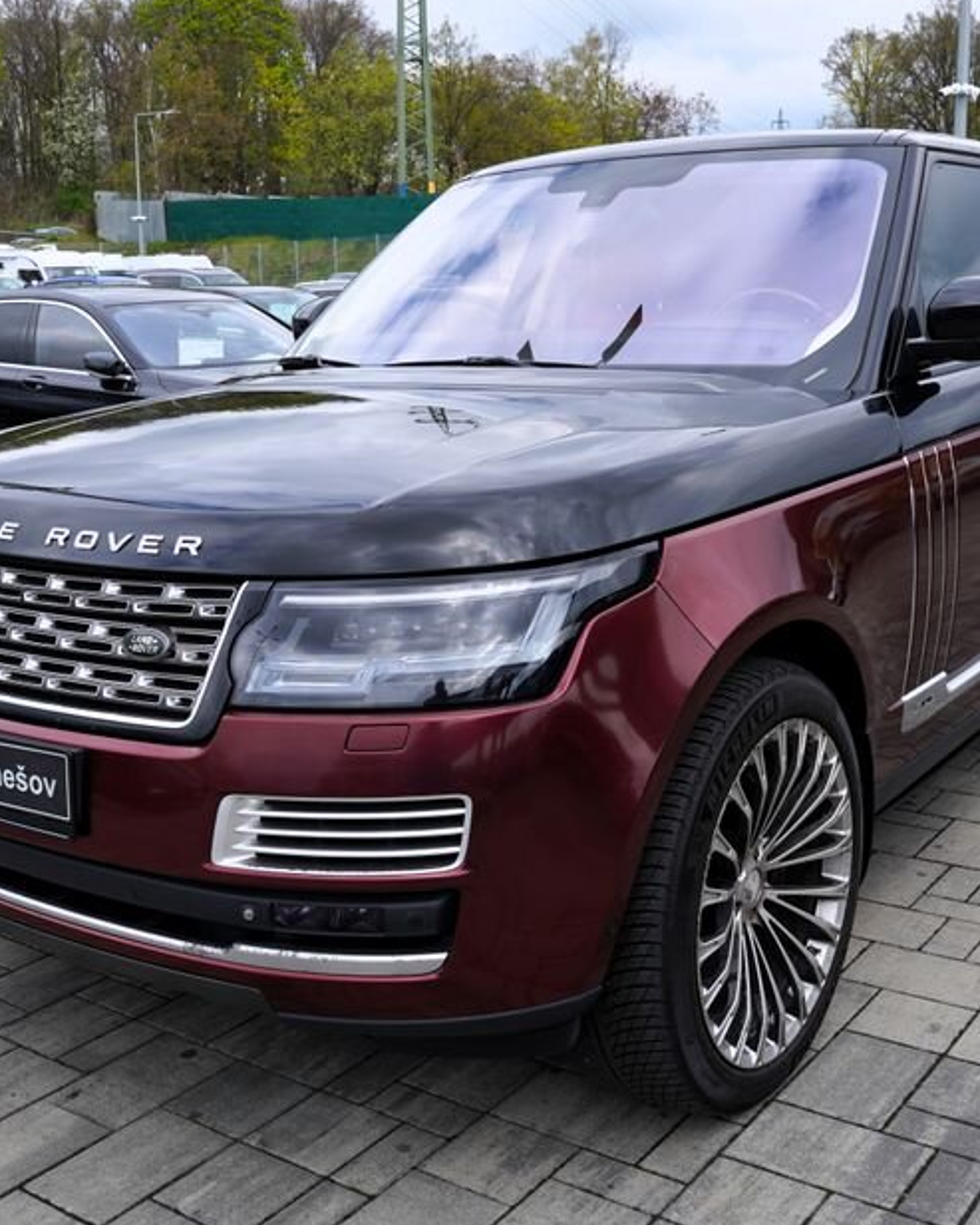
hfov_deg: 38.2
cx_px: 503
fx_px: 1414
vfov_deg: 46.8
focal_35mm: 39
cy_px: 569
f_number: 8
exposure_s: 1/200
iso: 100
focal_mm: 25
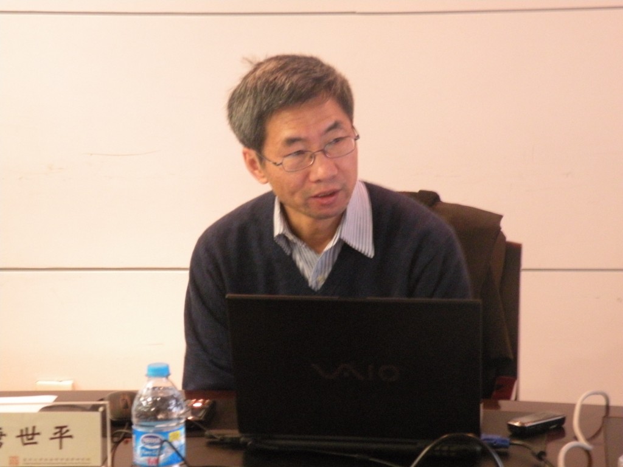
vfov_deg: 15.9
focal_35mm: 93
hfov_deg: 21.1
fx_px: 1674
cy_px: 234
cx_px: 312
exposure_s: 1/8
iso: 663
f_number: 4
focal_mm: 16.4
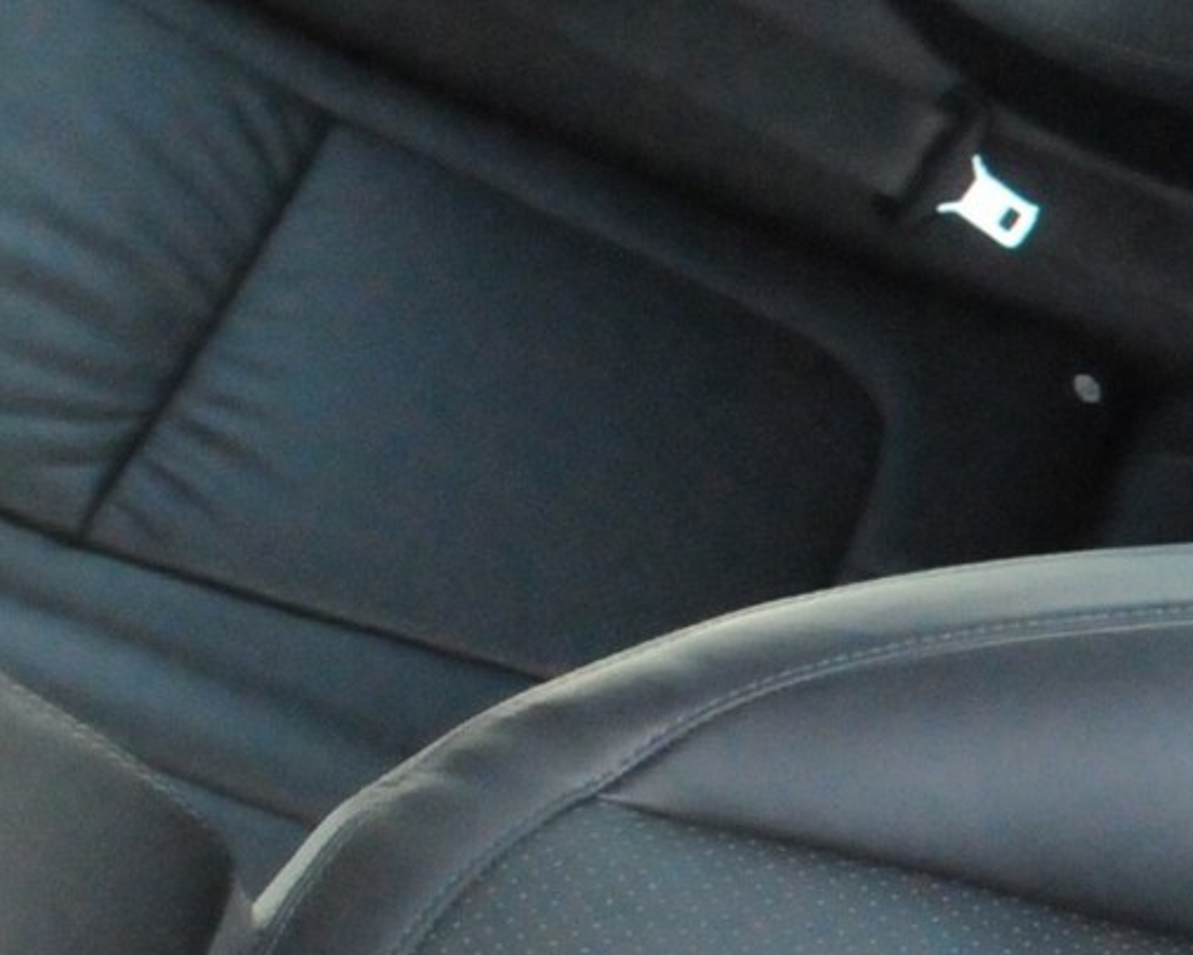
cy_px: 506
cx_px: 2268
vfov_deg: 12.3
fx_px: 4414
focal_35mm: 125
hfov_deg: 13.5
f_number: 8
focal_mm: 18
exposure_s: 1/60
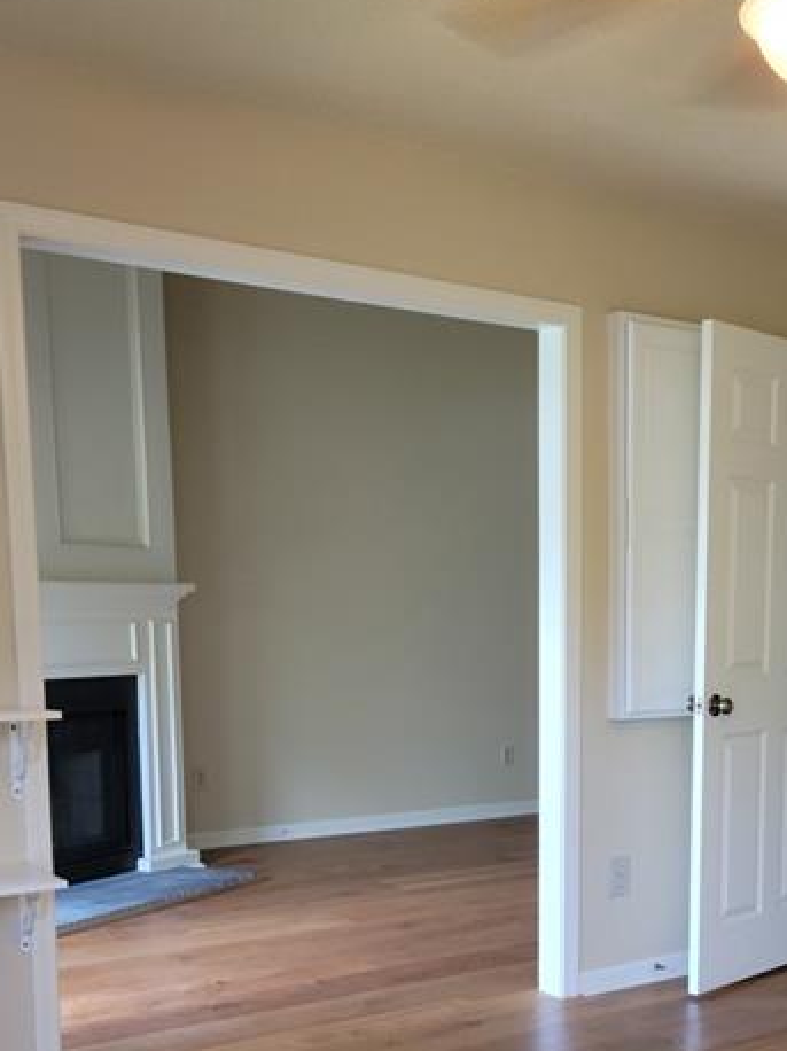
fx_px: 1426
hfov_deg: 30.4
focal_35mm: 47
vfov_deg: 39.2
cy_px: 810
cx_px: 587
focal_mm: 5.9
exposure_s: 1/40
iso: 160
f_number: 2
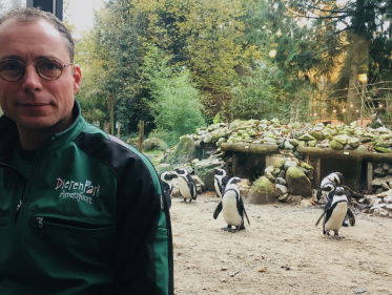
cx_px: 196
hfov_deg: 61.6
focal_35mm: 29
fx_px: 329
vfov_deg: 48.4
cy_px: 148
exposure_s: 1/33
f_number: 2.2
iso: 100
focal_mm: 4.15
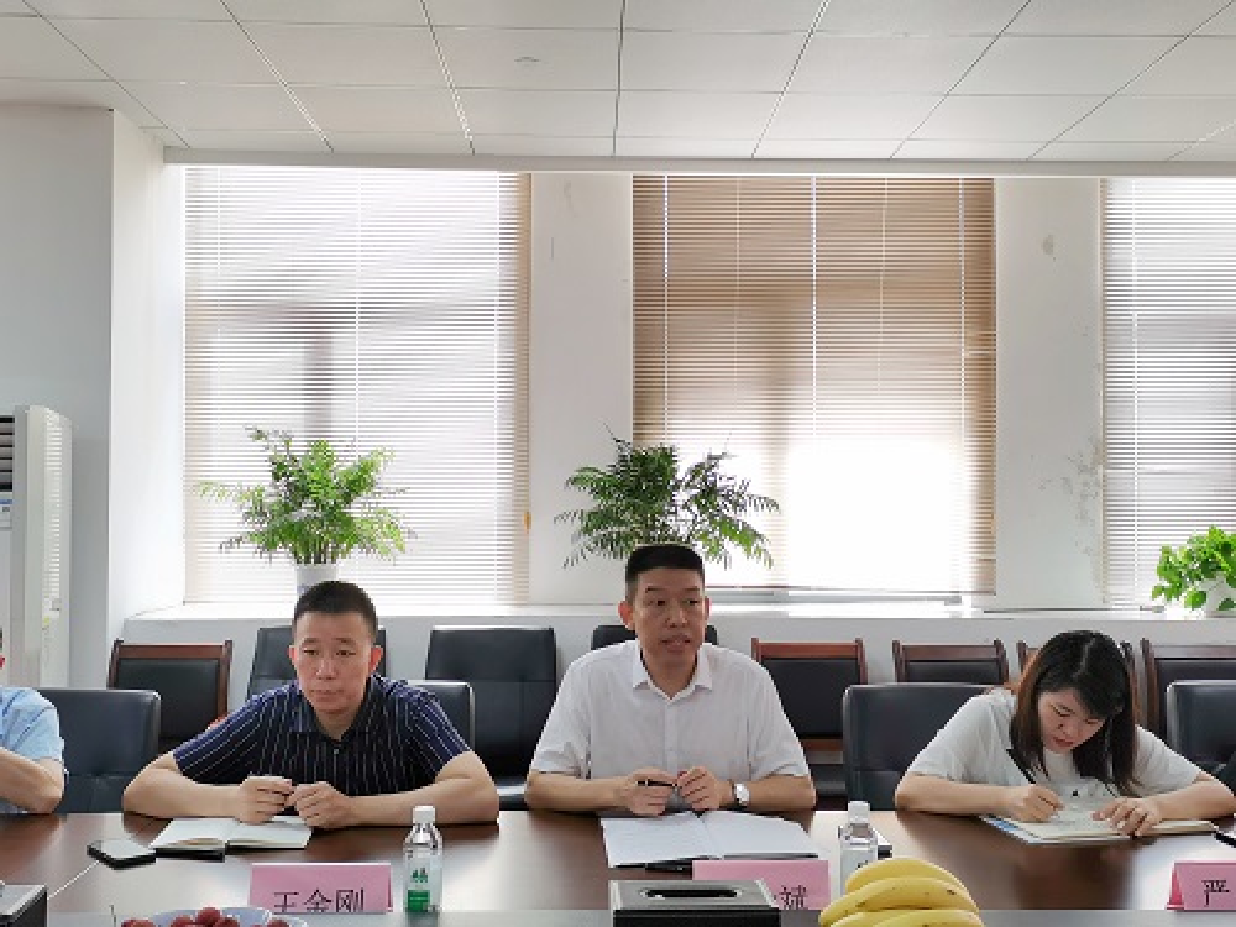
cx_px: 618
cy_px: 464
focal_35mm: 36
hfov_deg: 51.4
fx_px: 1285
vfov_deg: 39.7
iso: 80
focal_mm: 5.58
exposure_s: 1/100
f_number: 1.8
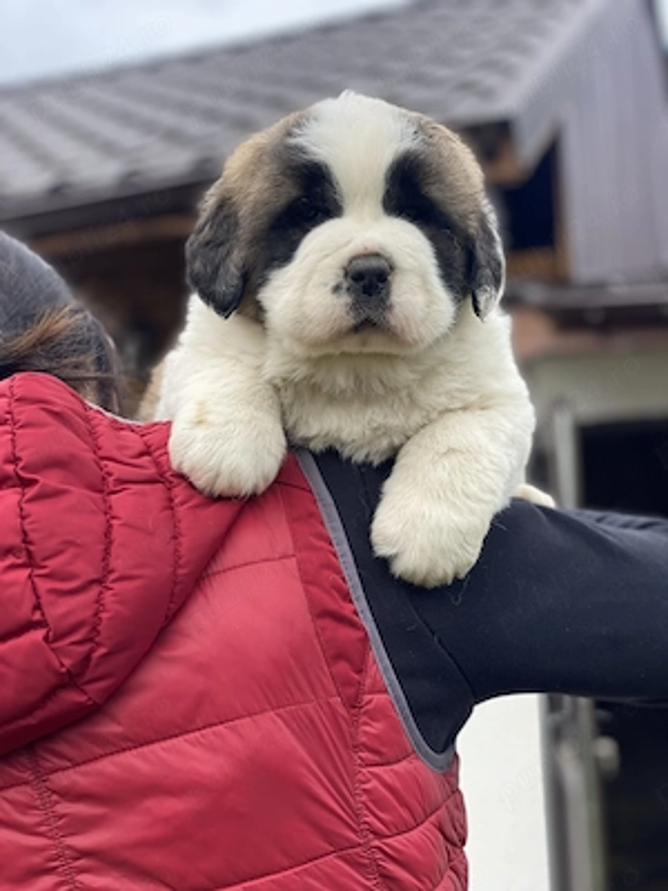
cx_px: 334
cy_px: 446
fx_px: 1338
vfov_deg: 36.8
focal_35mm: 52
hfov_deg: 28.0
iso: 20
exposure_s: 1/202
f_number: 2
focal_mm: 6
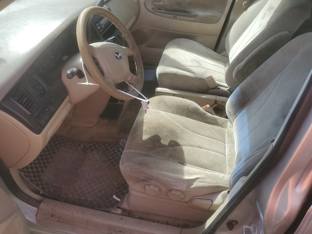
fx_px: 234
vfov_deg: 53.1
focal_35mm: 26
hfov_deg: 67.3
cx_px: 156
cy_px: 117
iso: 50
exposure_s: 1/909
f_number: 1.5
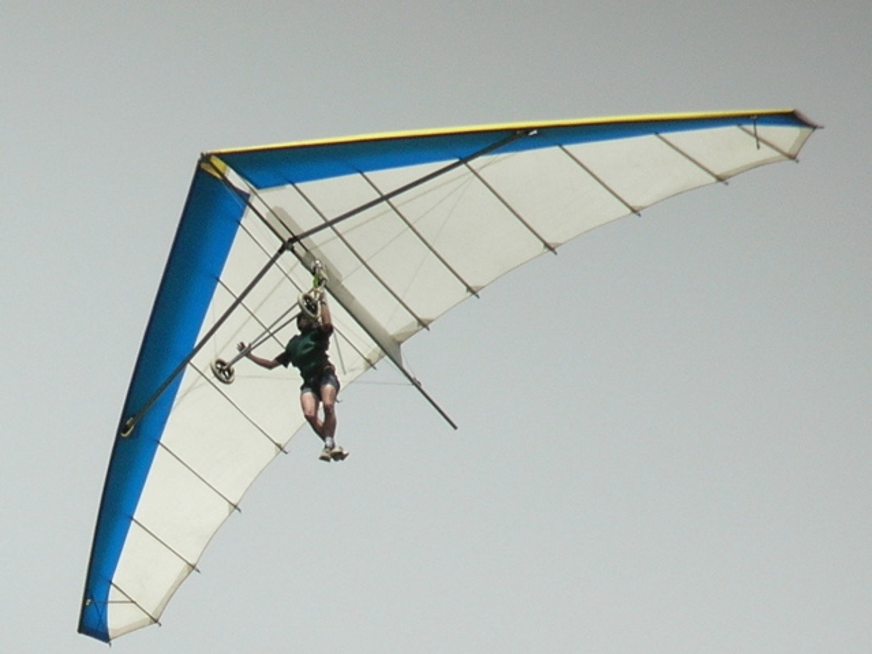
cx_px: 436
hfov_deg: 6.5
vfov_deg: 4.9
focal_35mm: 303
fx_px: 7631
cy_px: 327
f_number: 4.4
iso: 50
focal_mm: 50
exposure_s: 1/1000
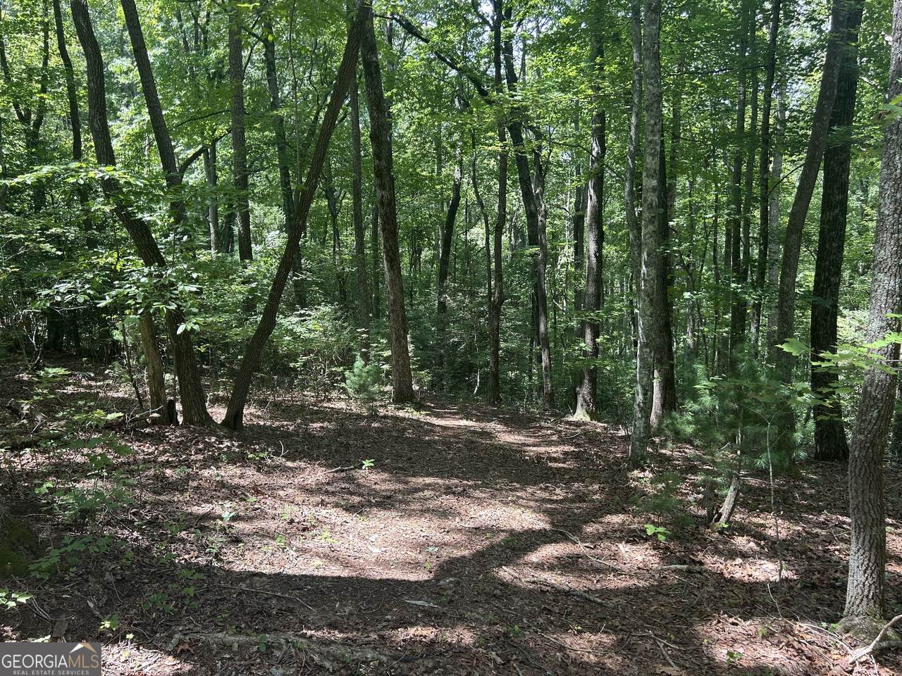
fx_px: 677
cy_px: 338
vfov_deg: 53.1
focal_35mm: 26
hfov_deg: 67.3
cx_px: 451
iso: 50
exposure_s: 1/201
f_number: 1.5
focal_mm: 5.7
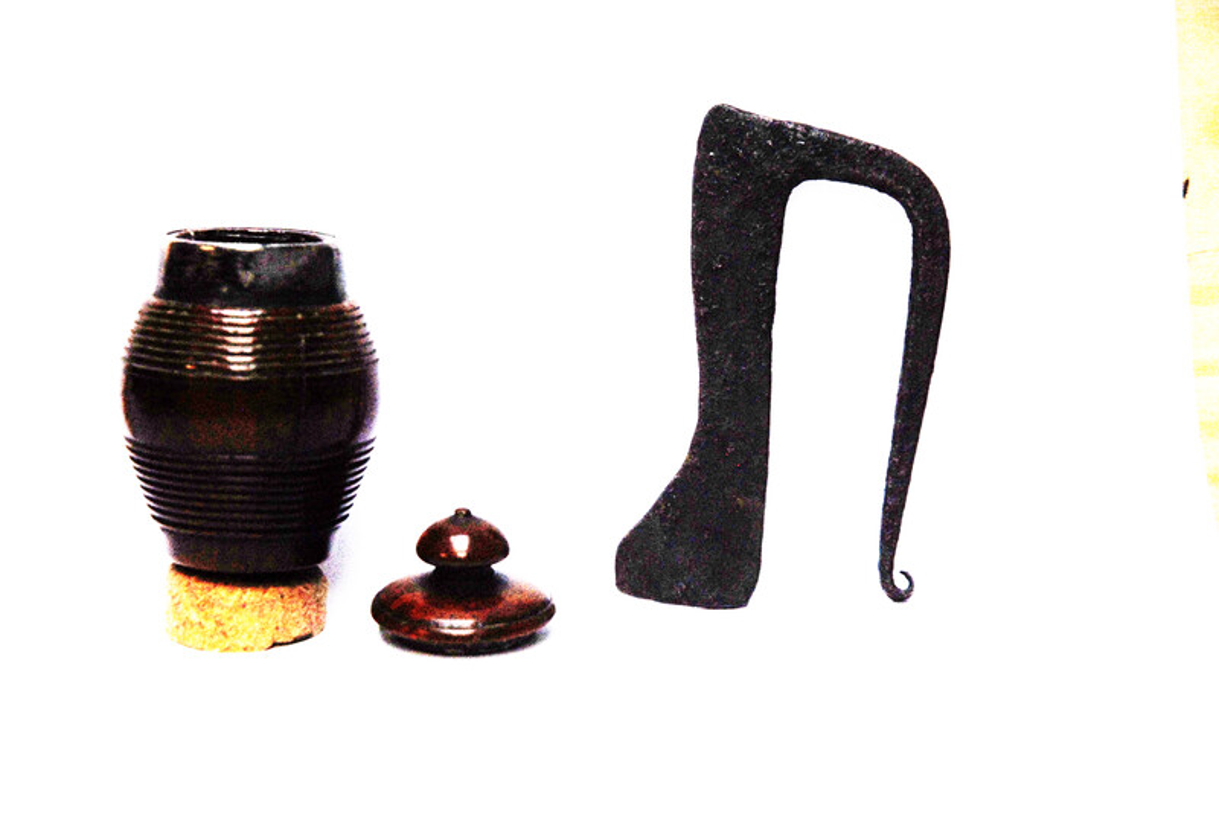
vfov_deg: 13.1
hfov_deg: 19.4
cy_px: 408
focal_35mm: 105
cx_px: 610
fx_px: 3561
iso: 500
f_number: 7.1
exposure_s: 1/180
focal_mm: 70
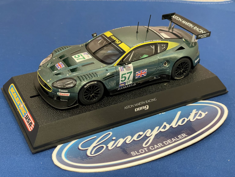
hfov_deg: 36.8
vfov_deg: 28.0
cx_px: 118
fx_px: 353
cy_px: 88
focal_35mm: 52
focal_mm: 6
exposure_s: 1/40
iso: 500
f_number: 2
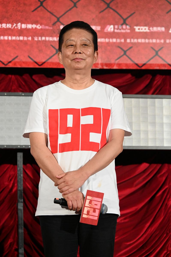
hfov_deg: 11.4
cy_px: 128
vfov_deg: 17.1
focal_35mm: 120
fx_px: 856
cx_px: 86
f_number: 6.3
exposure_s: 1/160
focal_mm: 120
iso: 8000
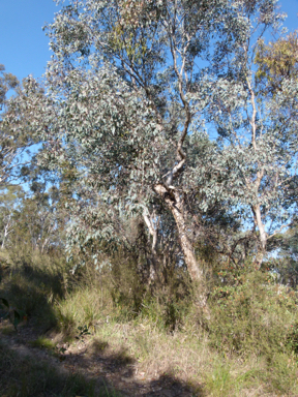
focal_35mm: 25
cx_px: 149
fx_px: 287
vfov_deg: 69.4
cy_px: 198
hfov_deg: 54.9
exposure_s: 1/400
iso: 100
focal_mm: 4.5
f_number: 4
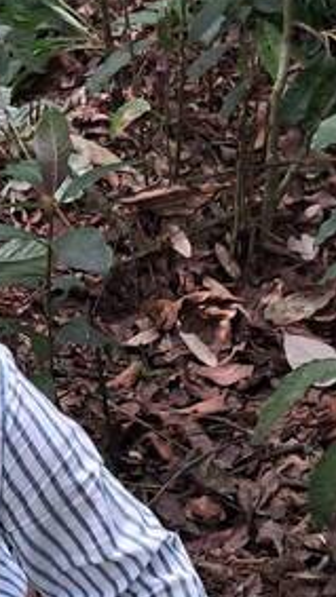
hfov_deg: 12.3
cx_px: -38
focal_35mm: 97
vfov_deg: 21.9
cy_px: 181
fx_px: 1538
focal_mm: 4
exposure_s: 1/50
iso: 200
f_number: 1.8
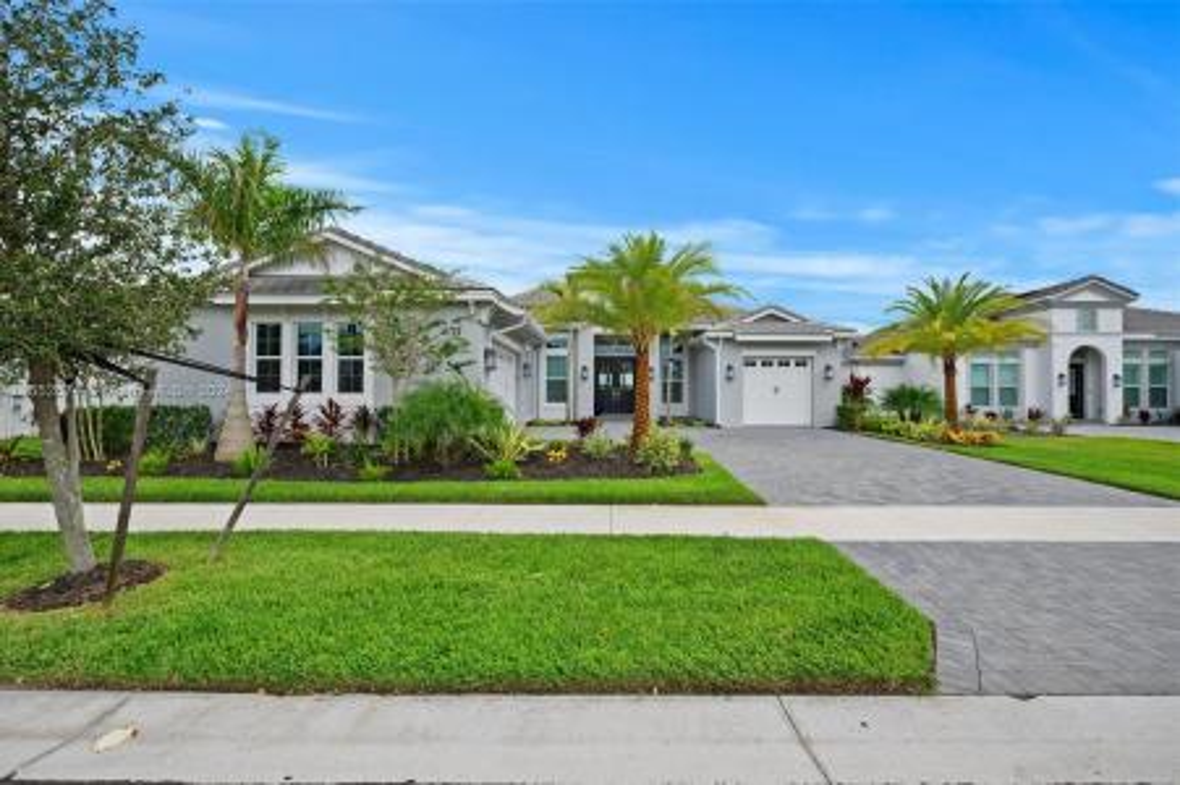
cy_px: 392
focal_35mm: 16
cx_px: 590
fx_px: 524
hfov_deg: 96.8
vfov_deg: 73.7
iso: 200
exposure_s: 1/100
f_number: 8
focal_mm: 16
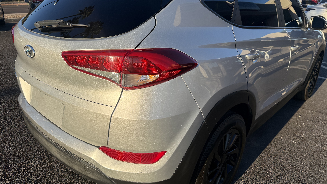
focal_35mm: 27
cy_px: 87
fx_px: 234
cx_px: 165
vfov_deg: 42.9
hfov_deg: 69.9
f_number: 1.78
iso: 100
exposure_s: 1/3425
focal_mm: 6.76
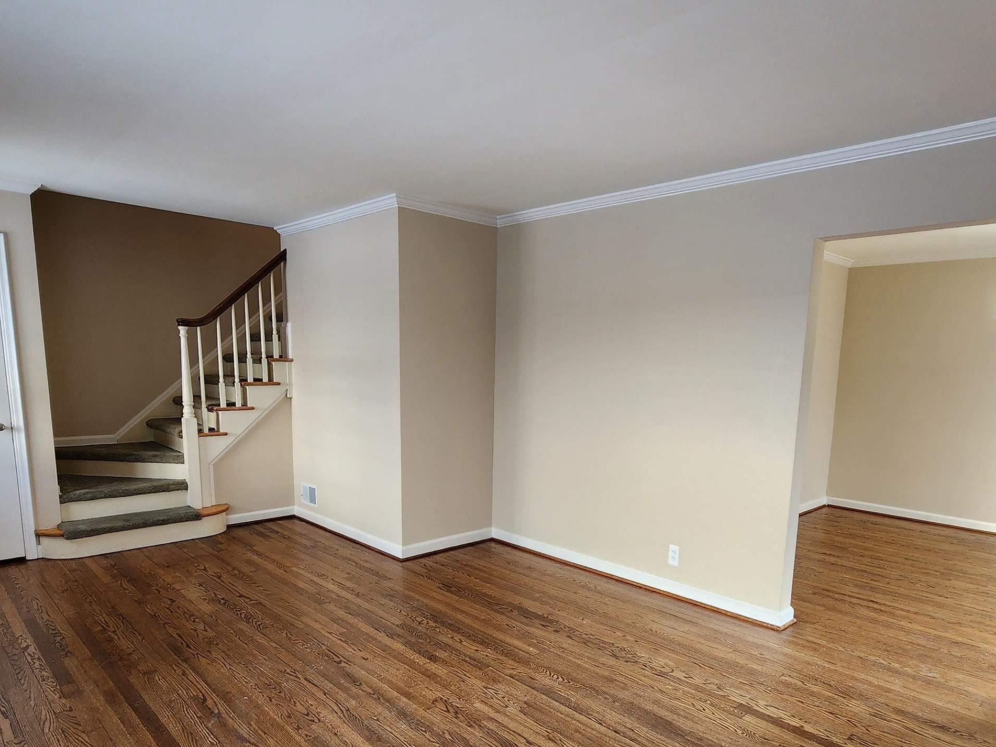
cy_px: 468
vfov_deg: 62.5
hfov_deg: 78.9
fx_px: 604
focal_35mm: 21
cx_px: 526
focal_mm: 2.2
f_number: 2.2
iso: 125
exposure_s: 1/60
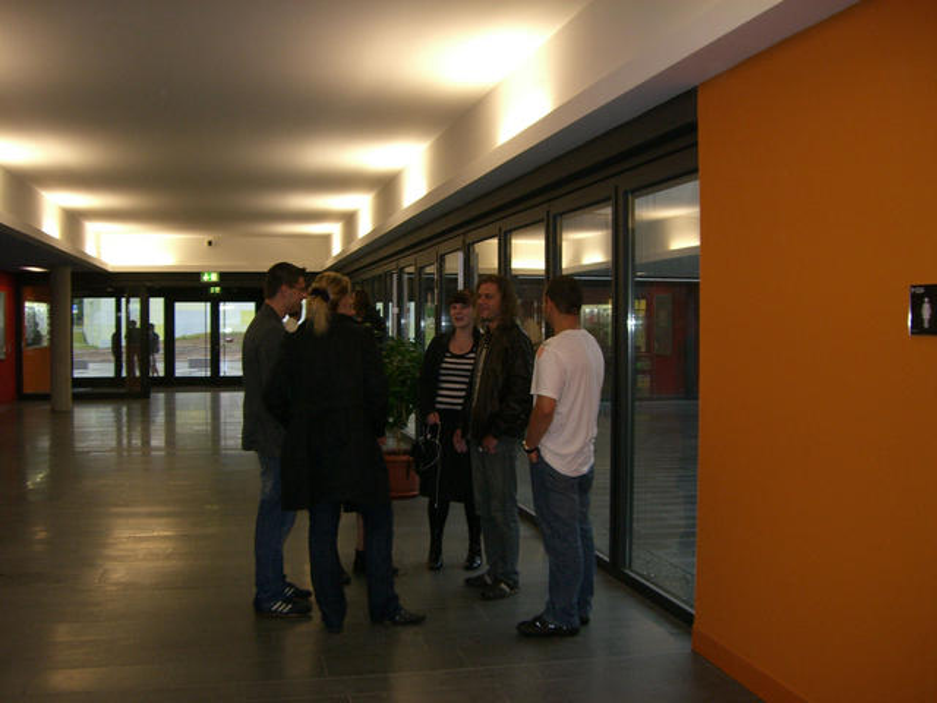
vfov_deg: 37.7
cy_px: 352
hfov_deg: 49.0
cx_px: 468
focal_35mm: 38
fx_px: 1029
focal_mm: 6.2
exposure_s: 1/60
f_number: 2.7
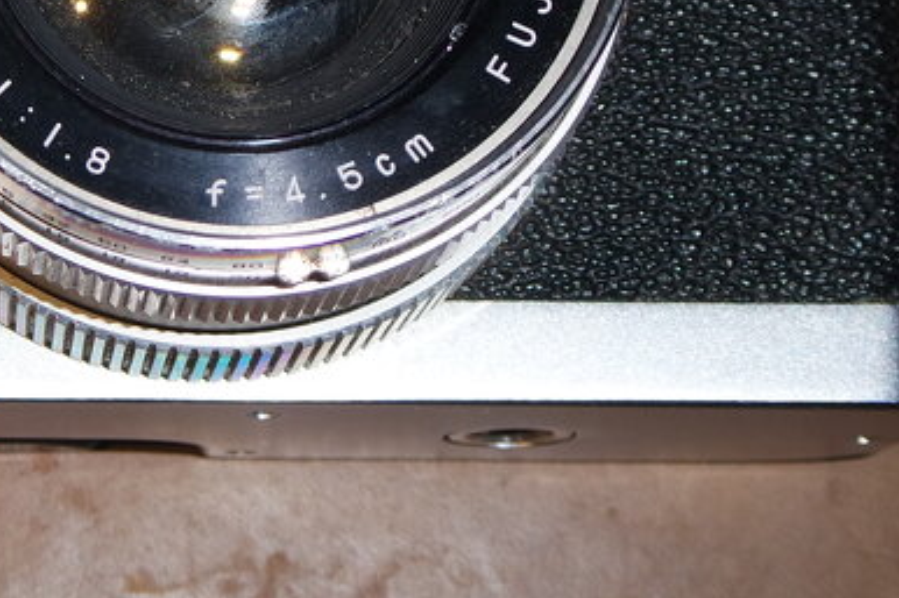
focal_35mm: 115
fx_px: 2870
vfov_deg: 11.9
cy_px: 119
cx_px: 61
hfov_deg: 17.5
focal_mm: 14
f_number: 5.6
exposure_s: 1/50
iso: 160
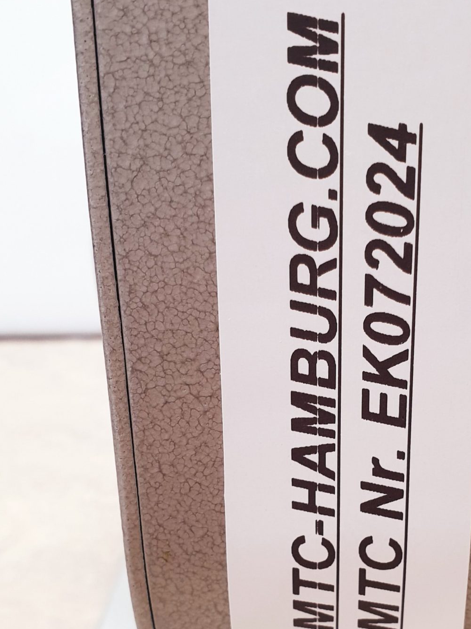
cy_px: 404
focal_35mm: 50
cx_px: 317
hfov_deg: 28.9
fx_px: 907
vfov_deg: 37.9
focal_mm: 4.3
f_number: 2.4
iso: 125
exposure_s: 1/50
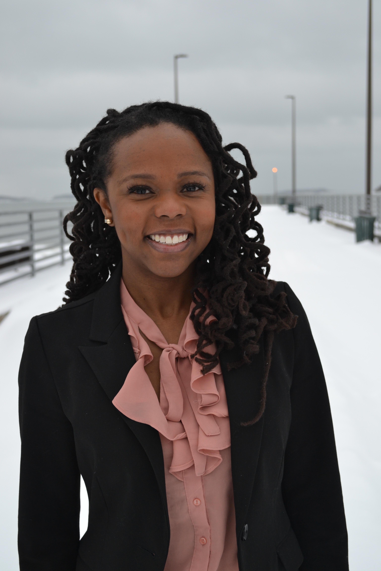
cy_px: 286
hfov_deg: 26.5
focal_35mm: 51
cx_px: 190
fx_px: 810
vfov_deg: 38.9
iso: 250
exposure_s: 1/125
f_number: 5.6
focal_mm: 34
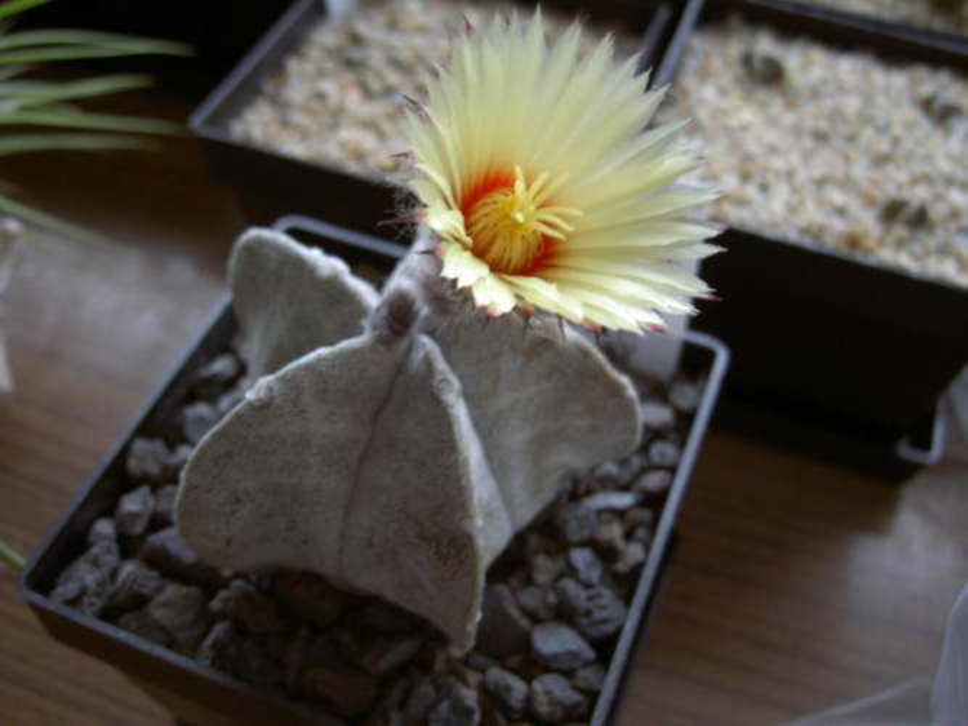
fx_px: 1090
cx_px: 484
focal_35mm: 39
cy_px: 363
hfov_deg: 47.9
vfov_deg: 36.8
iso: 50
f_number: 2.8
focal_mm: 8
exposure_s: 1/8
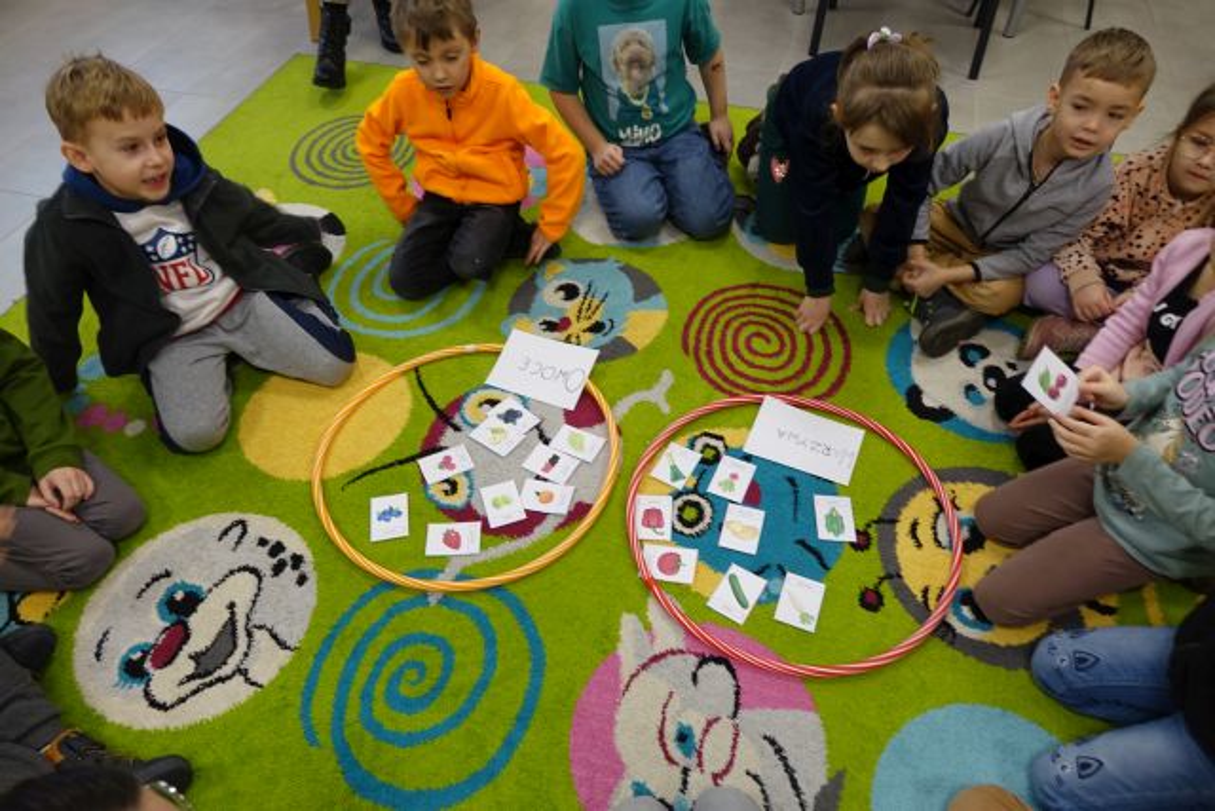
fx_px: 810
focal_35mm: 24
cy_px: 406
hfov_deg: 73.7
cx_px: 608
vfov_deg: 53.2
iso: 125
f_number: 2.8
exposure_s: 1/30
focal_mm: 8.8
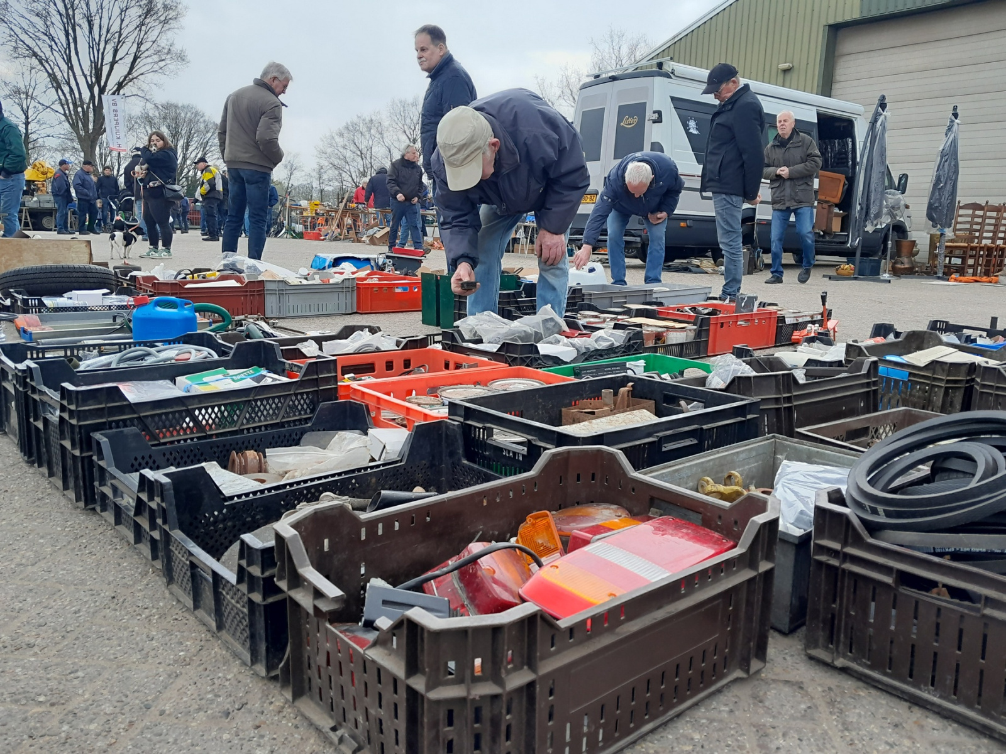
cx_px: 503
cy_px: 377
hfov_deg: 67.3
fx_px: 756
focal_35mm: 26
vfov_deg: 53.1
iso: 50
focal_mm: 4
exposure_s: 1/120
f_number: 1.8
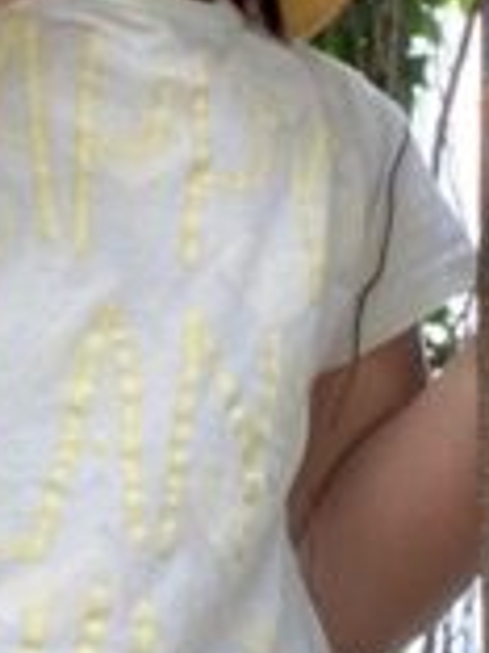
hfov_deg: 10.9
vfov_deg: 14.8
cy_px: 306
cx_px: -142
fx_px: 2505
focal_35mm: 133
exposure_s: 1/134
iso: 32
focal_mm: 4.25
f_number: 1.8
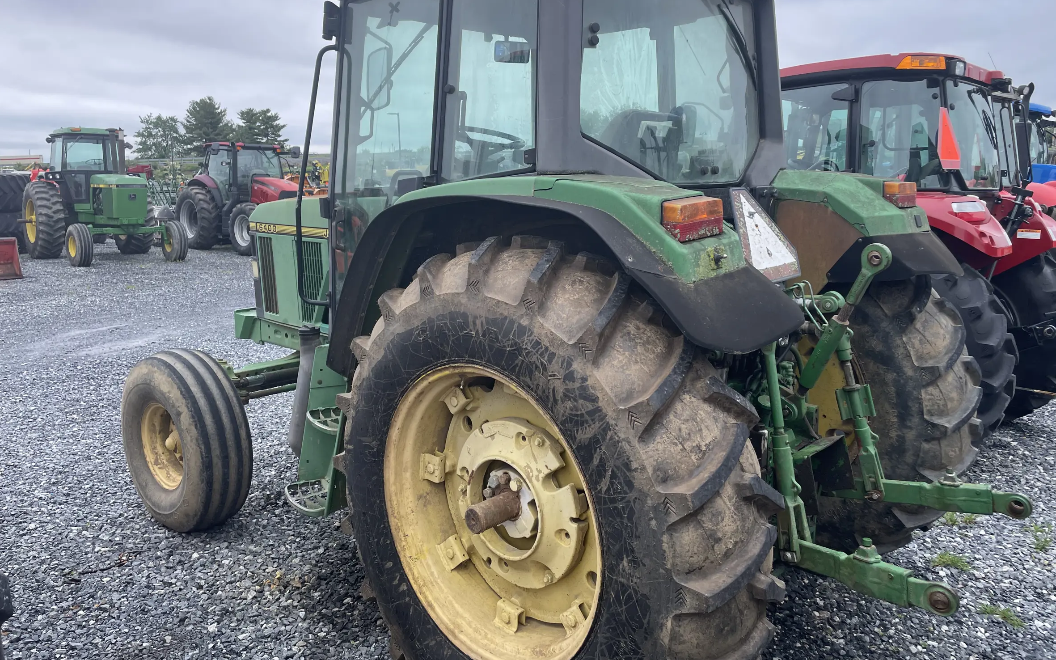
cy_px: 280
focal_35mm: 28
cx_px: 525
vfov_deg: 44.4
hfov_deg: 66.5
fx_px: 806
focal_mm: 4.2
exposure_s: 1/658
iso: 32
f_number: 1.6
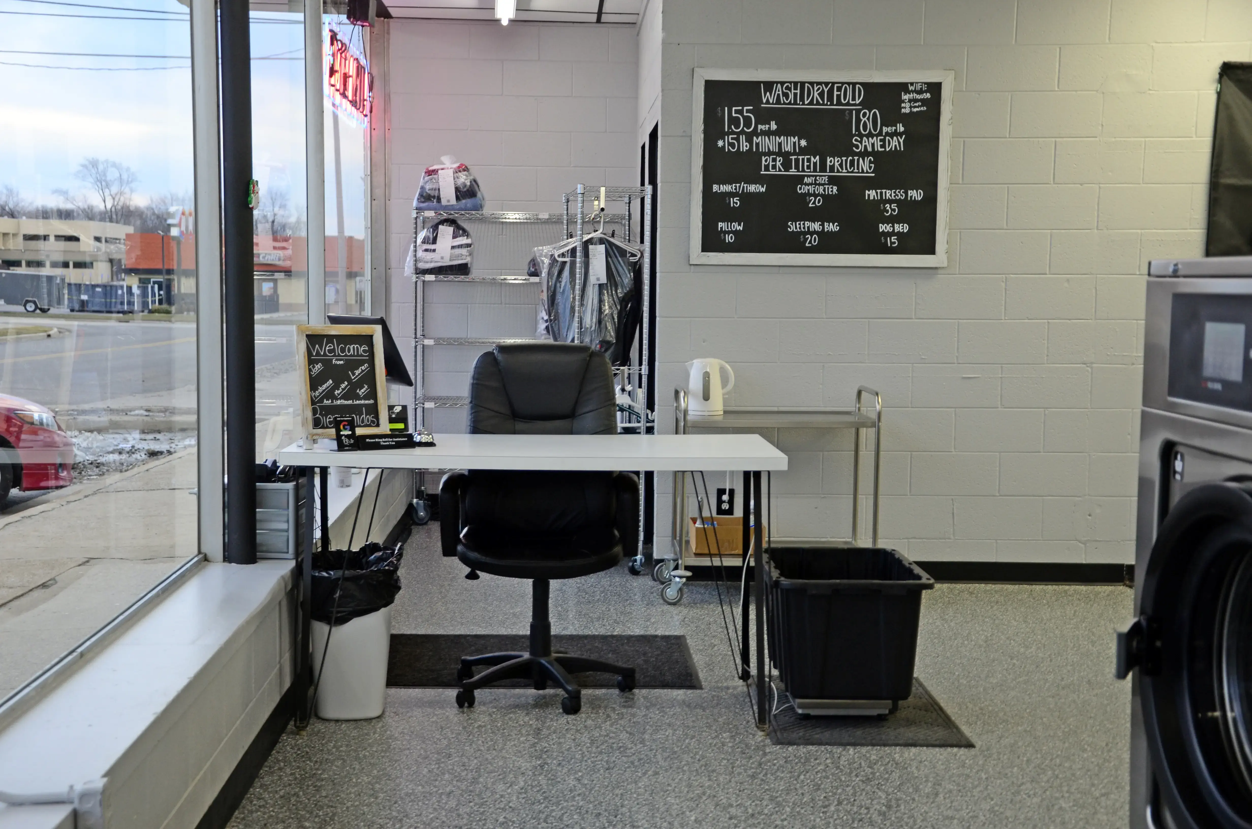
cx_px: 626
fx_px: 1770
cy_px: 414
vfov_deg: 26.4
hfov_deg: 39.0
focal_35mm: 51
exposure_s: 1/40
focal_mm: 34
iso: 400
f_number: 4.2
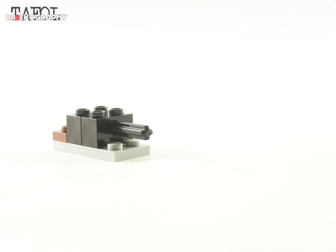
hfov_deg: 26.0
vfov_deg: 19.6
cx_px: 168
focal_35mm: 75
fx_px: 728
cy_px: 126
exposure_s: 1/45
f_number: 3.2
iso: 400
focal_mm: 12.4
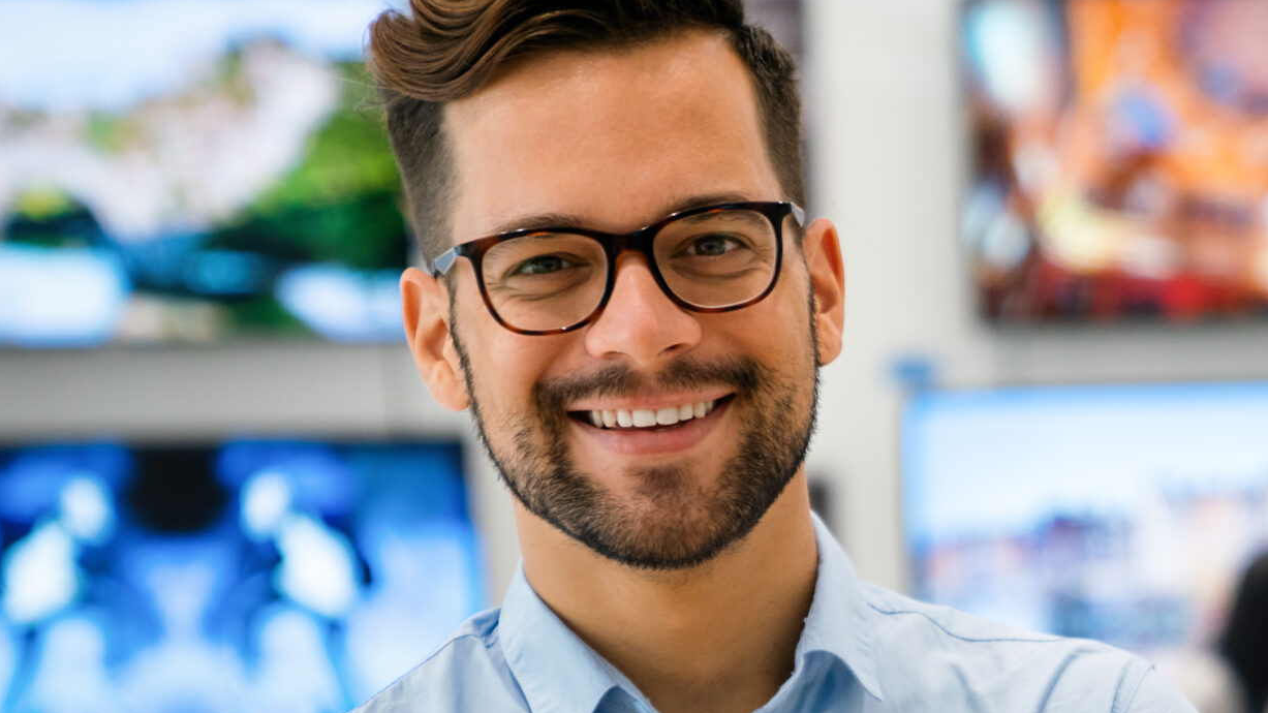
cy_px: 823
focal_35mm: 153
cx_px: 1204
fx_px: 5144
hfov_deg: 13.9
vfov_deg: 7.9
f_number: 2.8
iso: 1000
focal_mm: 70
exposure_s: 1/200
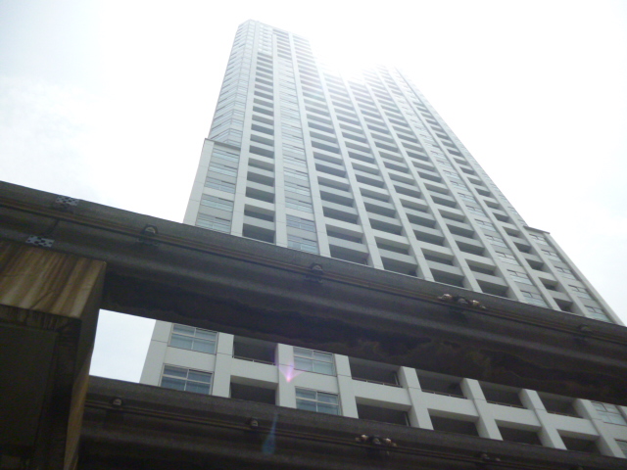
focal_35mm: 28
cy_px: 235
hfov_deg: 63.4
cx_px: 314
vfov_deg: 49.7
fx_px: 507
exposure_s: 1/640
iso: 400
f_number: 9
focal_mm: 5
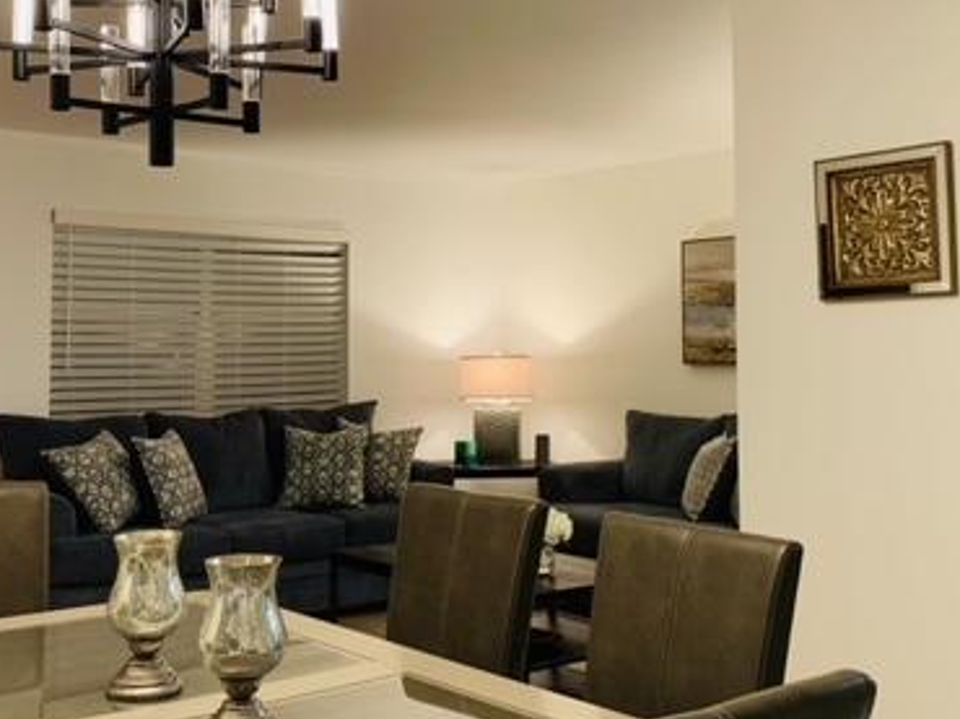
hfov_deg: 42.1
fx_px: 1247
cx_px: 470
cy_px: 286
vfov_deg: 32.0
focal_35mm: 45
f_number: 1.8
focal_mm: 4.25
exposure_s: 1/60
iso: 200
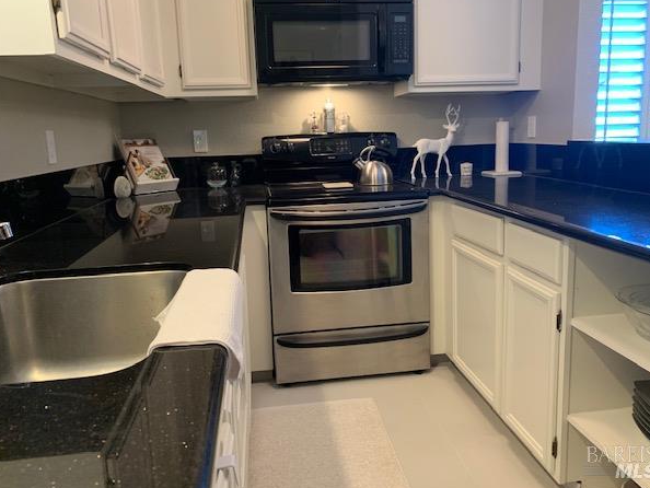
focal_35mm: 28
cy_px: 231
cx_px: 325
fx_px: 526
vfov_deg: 49.8
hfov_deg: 63.4
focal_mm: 4.25
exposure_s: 1/60
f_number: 1.8
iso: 250
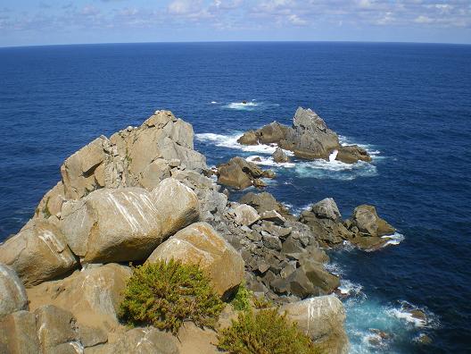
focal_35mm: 38
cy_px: 177
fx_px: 517
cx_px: 236
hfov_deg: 49.0
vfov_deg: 37.7
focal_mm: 6.3
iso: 64
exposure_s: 1/500
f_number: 4.6
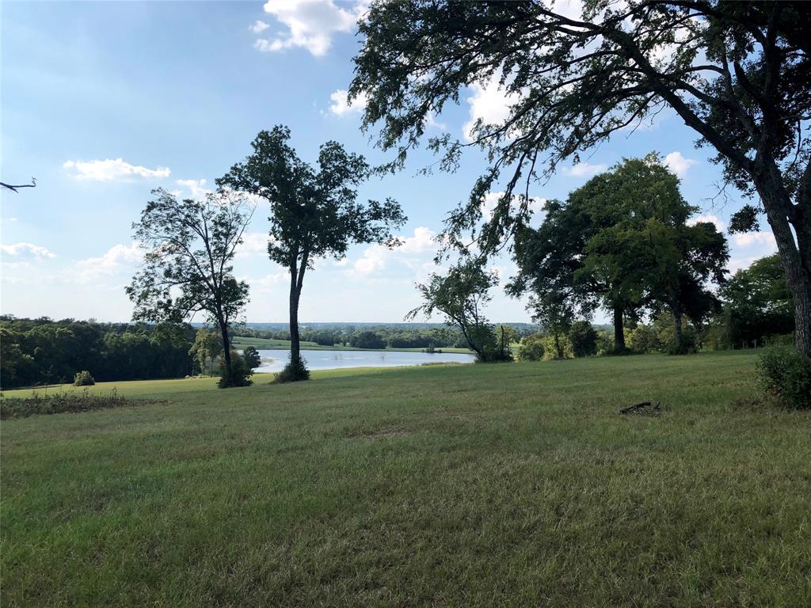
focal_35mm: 28
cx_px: 406
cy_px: 304
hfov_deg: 63.4
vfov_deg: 49.7
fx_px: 656
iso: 25
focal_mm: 3.99
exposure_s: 1/2667
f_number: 1.8
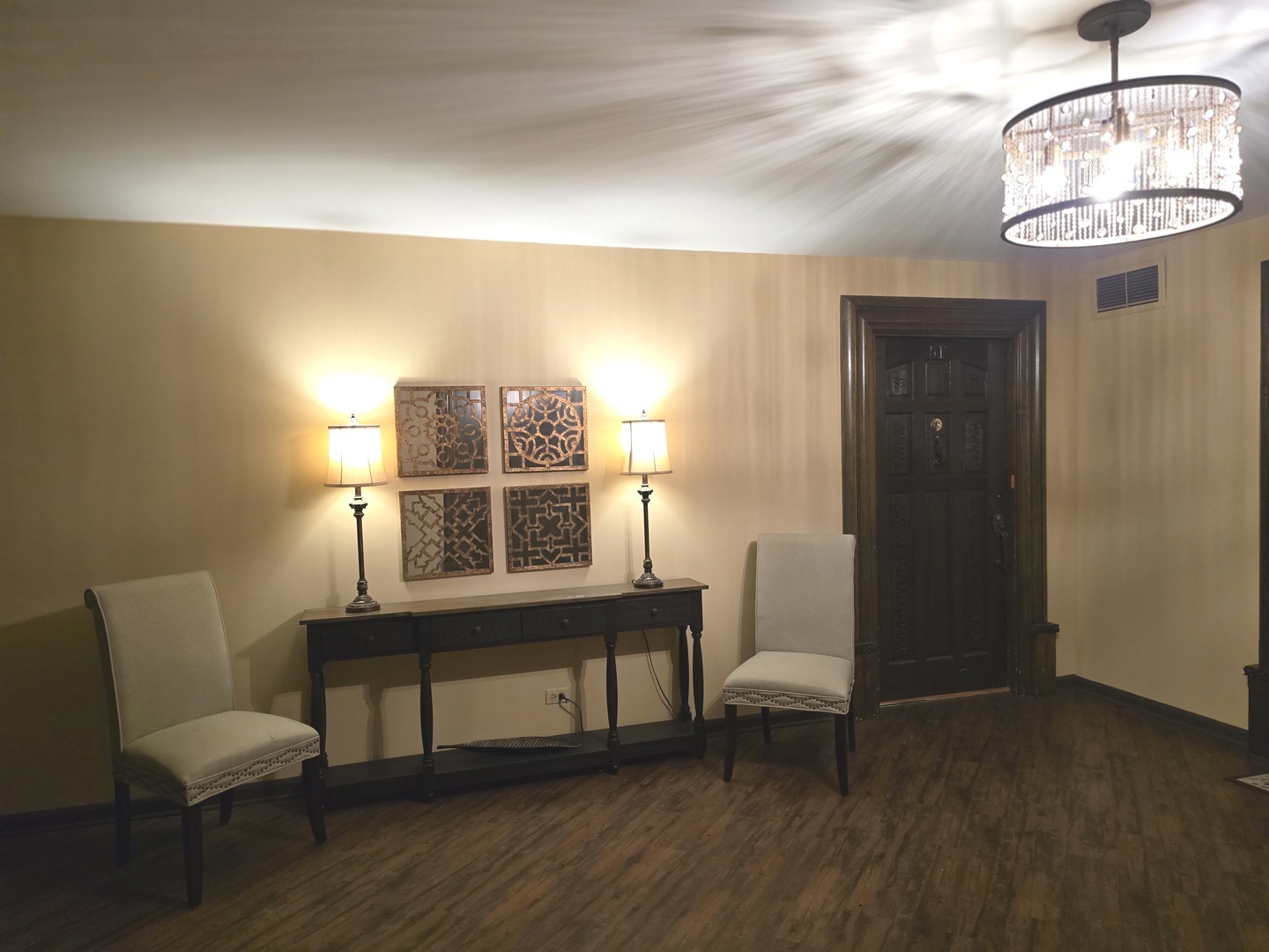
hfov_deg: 73.9
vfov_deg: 58.9
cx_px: 634
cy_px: 476
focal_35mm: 23
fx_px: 843
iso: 640
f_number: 1.7
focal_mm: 6.3
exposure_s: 1/120
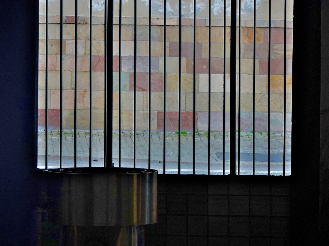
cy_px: 123
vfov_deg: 5.0
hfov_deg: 6.6
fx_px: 2851
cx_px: 164
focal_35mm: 300
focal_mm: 53.5
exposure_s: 1/200
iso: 180
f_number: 4.8
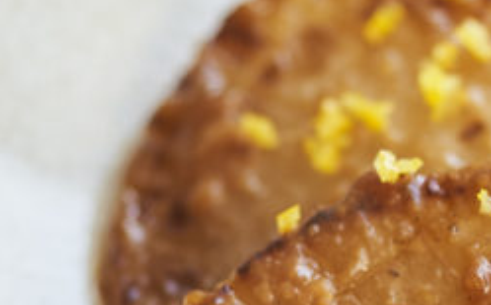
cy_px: 432
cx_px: 471
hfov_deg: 9.9
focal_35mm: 210
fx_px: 2807
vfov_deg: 6.2
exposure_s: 1/250
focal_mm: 50
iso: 100
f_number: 2.5
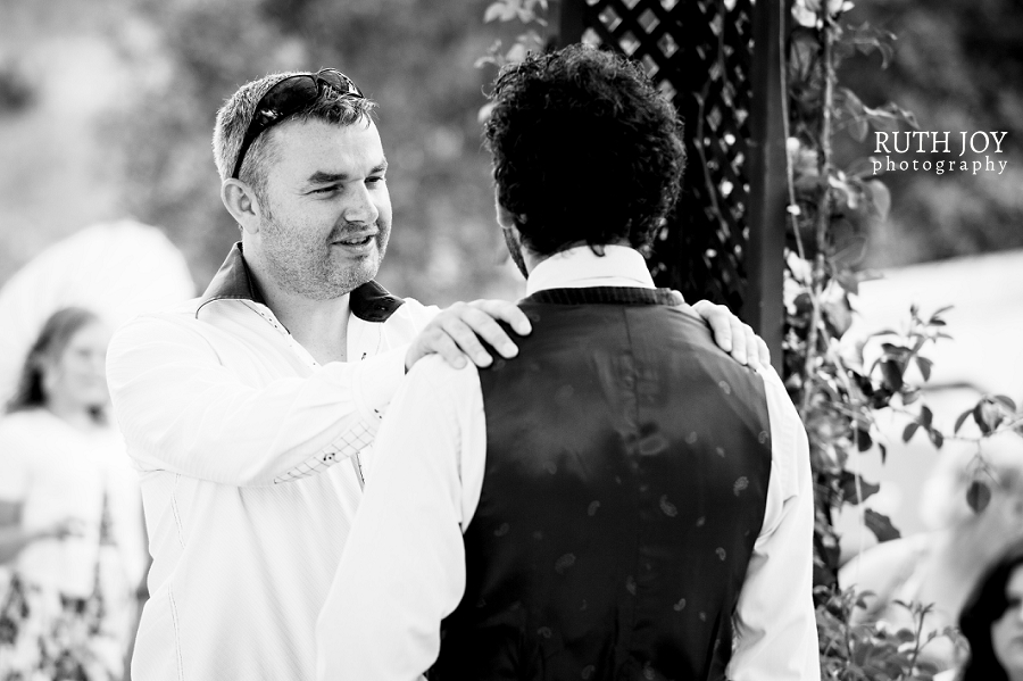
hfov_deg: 10.3
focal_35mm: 200
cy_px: 340
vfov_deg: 6.9
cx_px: 512
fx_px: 5680
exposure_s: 1/750
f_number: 4
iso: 400
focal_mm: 200
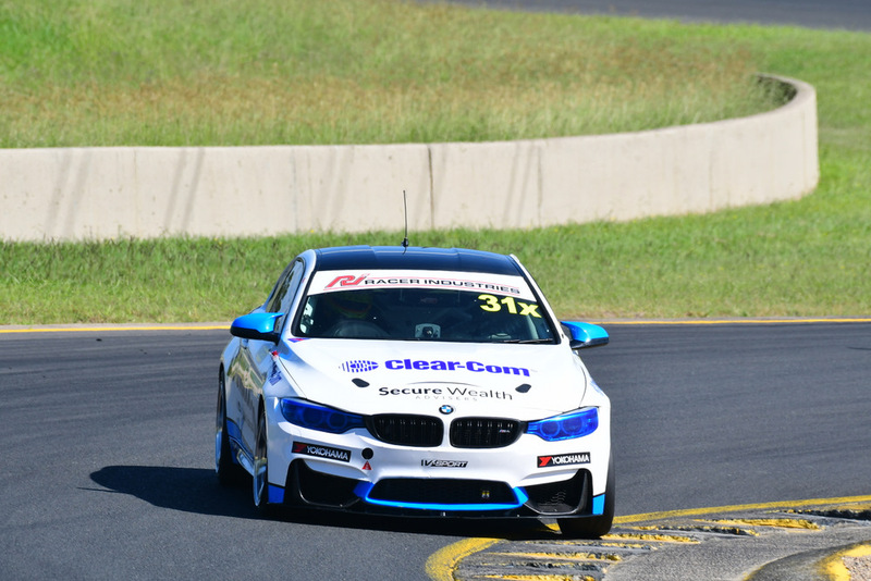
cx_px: 436
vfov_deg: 1.8
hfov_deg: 2.7
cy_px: 290
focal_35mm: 750
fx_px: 18151
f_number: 11
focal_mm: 500
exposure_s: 1/400
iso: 320
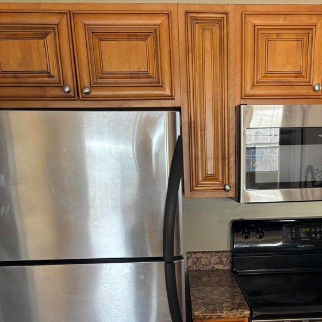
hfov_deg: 39.5
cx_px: 218
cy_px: 270
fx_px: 442
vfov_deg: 38.1
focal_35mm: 42
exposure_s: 1/60
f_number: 1.6
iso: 80
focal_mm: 5.96
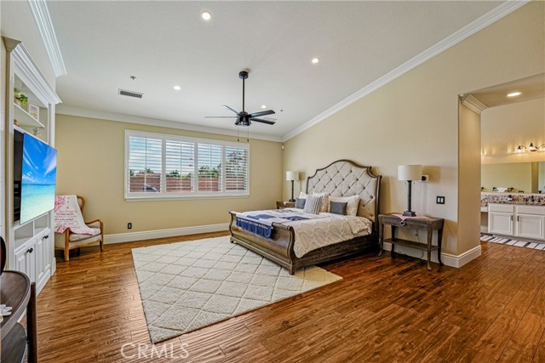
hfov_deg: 100.4
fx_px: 227
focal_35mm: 15
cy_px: 182
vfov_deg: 77.4
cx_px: 272
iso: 250
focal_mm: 15
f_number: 8
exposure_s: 1/60
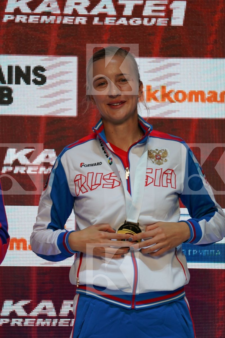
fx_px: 2812
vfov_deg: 6.9
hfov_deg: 4.6
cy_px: 169
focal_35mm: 300
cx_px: 112
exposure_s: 1/250
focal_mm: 200
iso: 160
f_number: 2.8
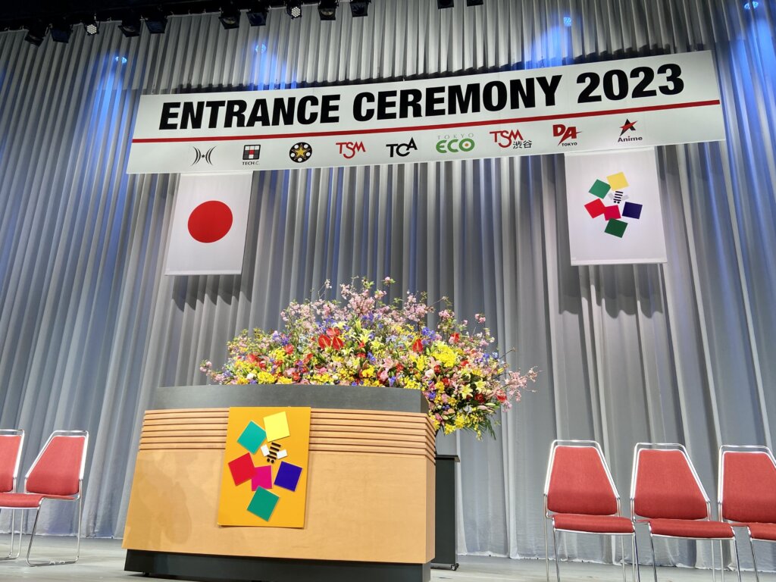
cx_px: 388
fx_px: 583
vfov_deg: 53.1
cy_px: 291
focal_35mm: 26
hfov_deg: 67.3
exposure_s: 1/100
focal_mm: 4.25
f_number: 1.8
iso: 64
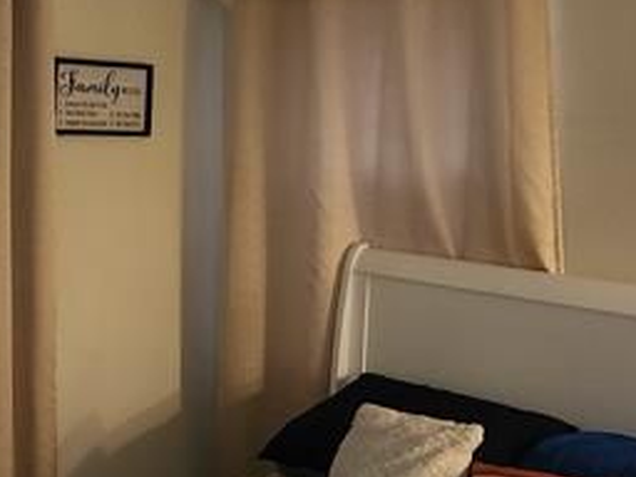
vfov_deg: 20.4
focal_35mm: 72
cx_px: 87
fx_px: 1323
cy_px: 278
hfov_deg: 26.3
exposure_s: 1/24
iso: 100
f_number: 1.8
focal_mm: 5.4
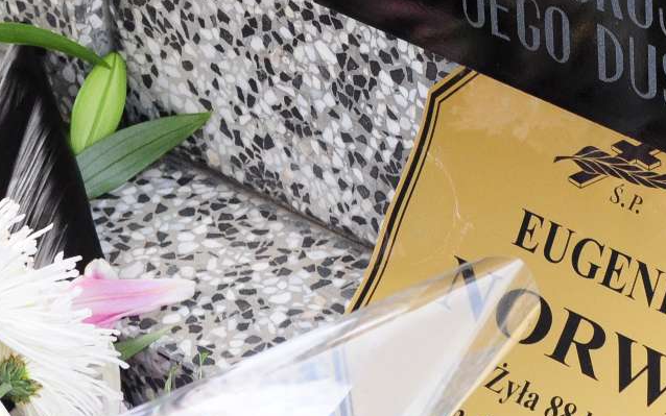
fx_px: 2700
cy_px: -79
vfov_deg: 8.7
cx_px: 627
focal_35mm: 149
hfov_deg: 13.9
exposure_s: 1/125
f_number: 7.1
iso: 500
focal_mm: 29
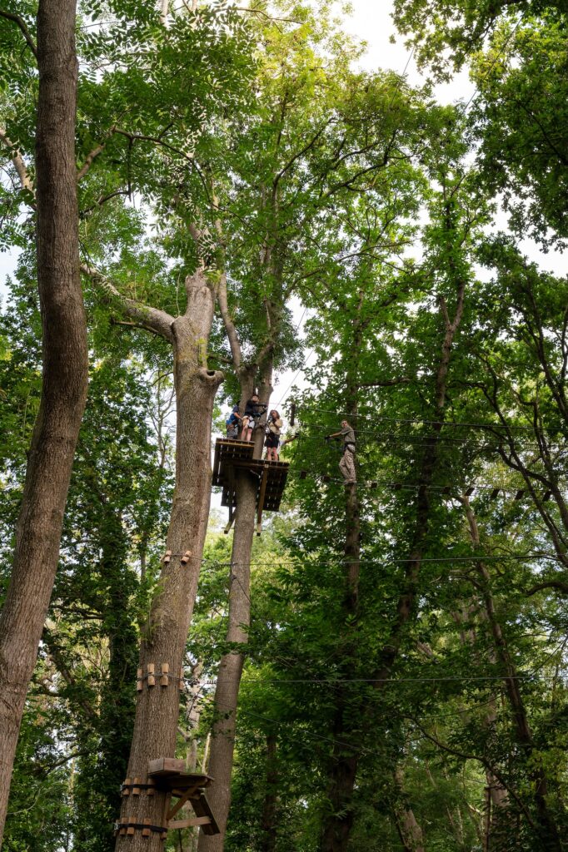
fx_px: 869
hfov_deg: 36.2
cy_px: 426
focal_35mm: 37
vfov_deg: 52.3
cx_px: 284
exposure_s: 1/80
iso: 800
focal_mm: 36.7
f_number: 9
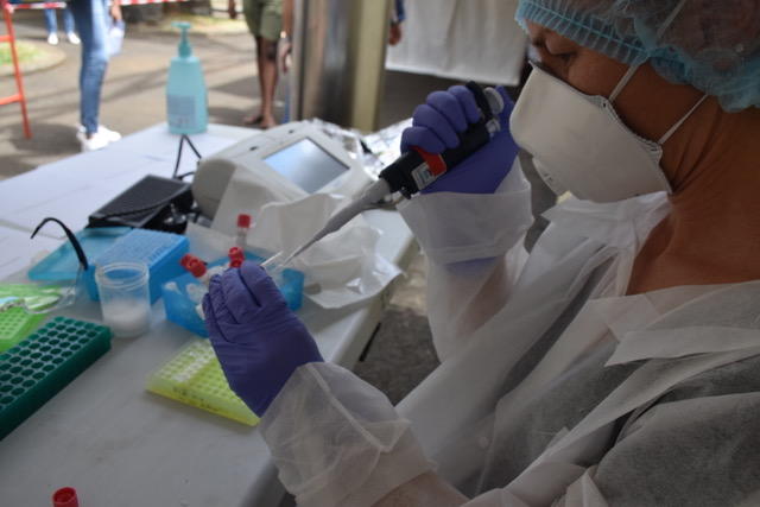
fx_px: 633
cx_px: 380
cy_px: 254
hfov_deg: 61.9
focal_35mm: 30
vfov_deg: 43.6
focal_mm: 20
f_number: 6.3
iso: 200
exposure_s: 1/200
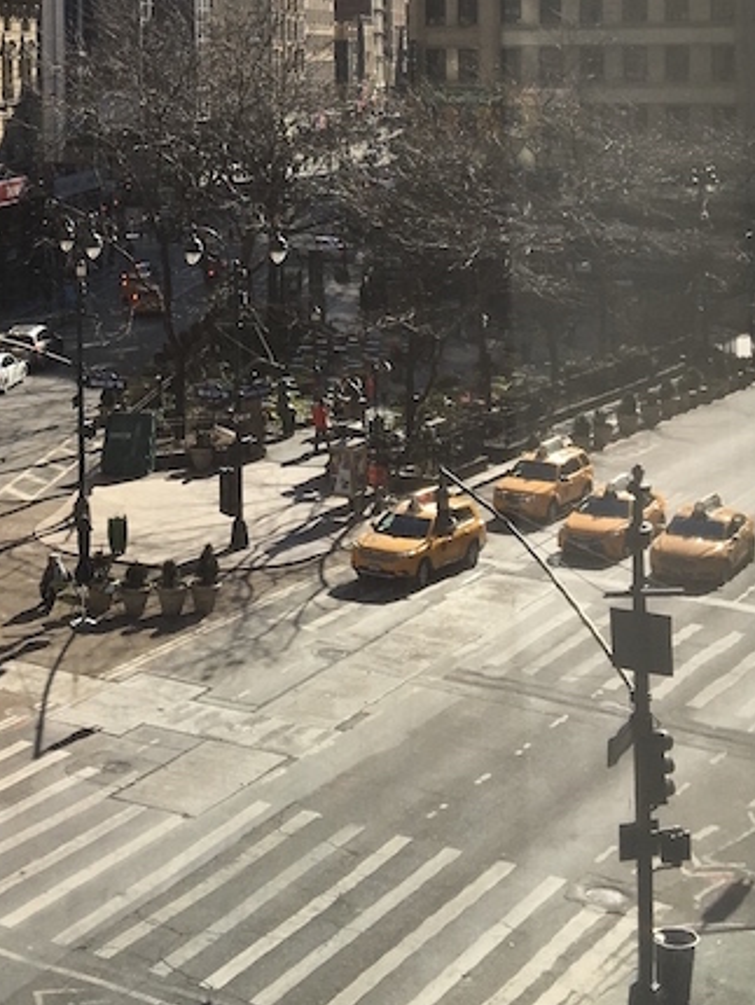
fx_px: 2005
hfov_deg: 20.9
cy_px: 33
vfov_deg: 26.8
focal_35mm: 69
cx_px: 77
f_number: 2.2
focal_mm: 4.15
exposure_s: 1/894
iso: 25
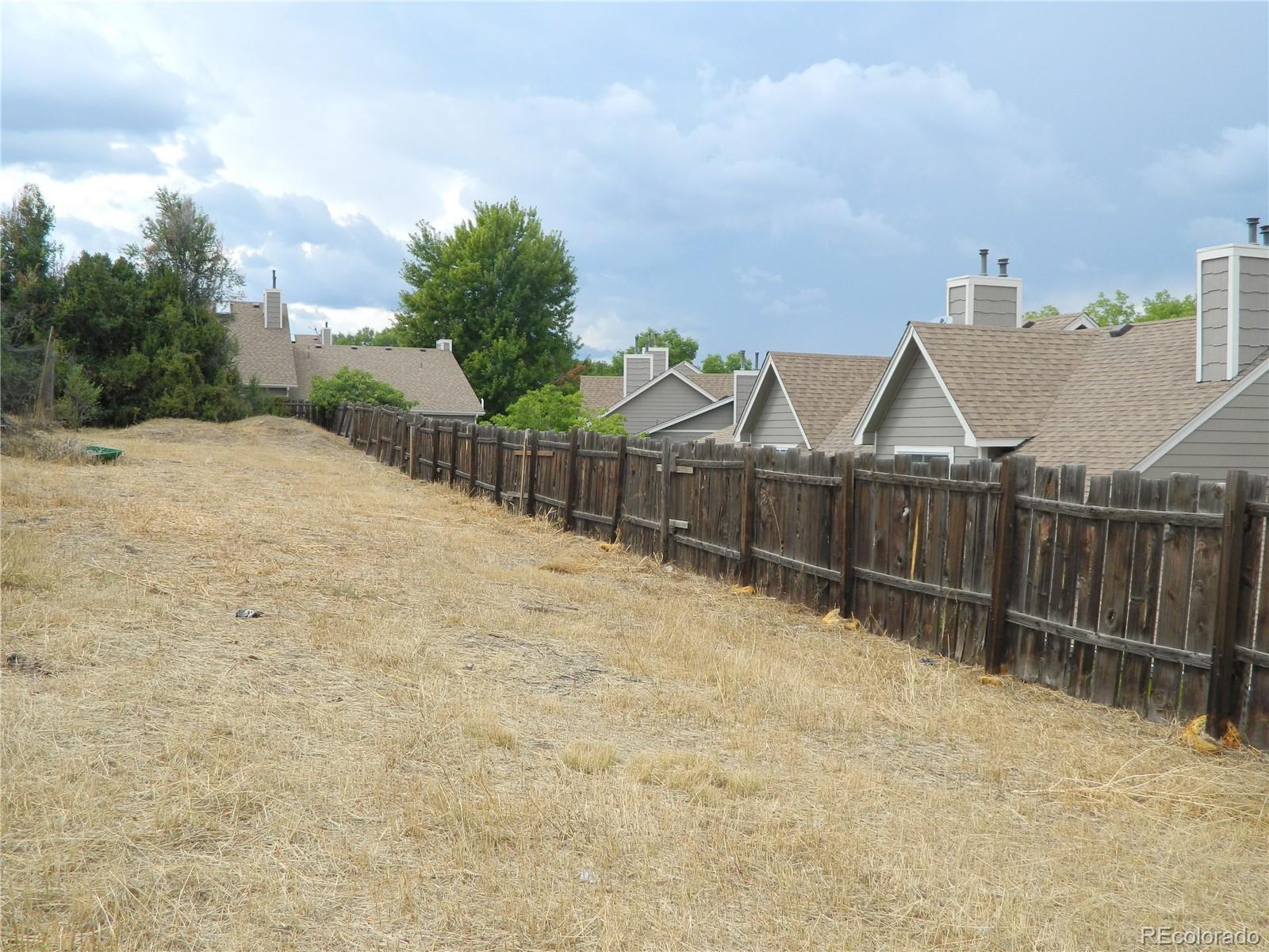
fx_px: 1283
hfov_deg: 52.6
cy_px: 476
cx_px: 634
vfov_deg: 40.7
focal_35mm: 35
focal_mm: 6.2
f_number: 3.3
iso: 110
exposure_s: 1/800
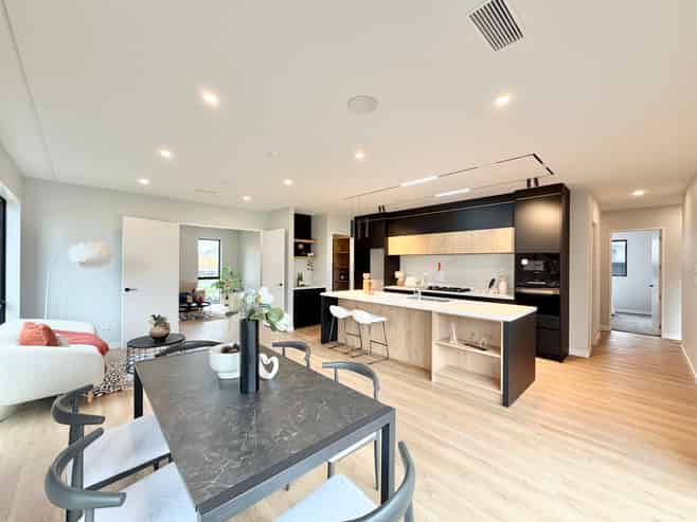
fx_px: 282
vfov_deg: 85.6
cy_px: 261
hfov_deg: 102.1
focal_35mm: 14
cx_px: 348
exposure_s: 1/121
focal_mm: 2.22
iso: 100
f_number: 2.2
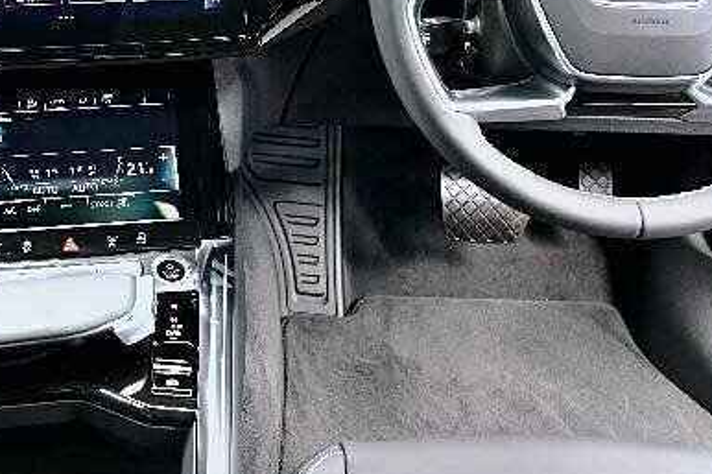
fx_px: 1522
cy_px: 99
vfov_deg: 17.6
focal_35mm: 77
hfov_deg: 25.6
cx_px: 90
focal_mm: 29
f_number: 4
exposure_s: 1/20
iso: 1600
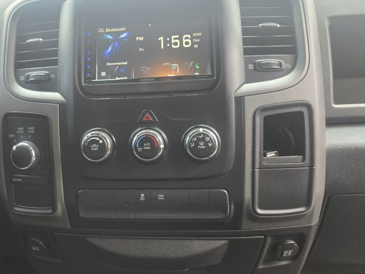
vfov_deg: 45.4
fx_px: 327
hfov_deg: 57.5
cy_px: 135
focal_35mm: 31
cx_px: 132
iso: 320
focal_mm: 5.4
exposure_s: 1/120
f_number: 1.8
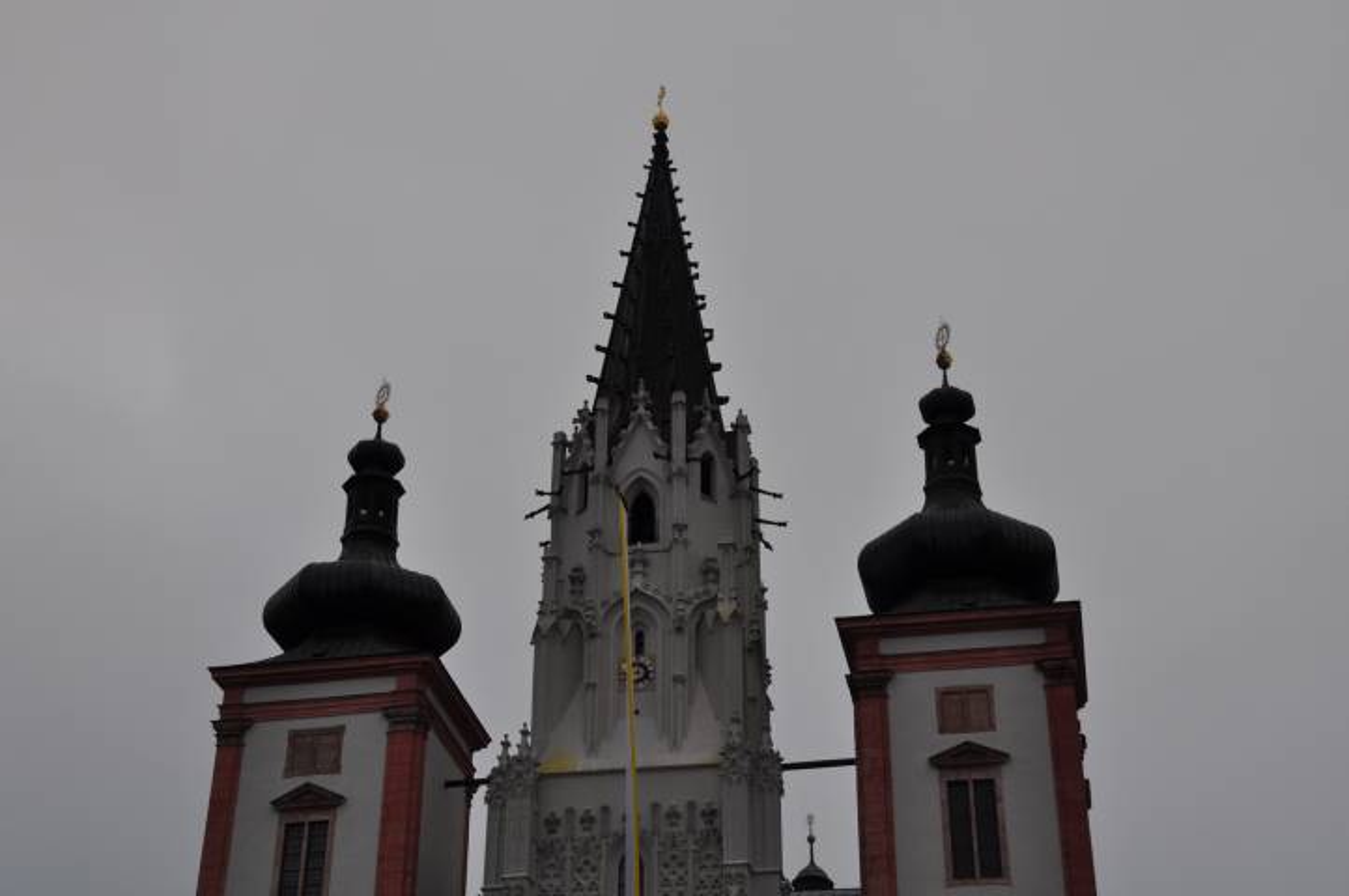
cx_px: 674
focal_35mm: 54
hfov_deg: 36.9
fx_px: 2022
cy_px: 448
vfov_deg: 25.0
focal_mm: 36
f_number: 7.1
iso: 200
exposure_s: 1/200
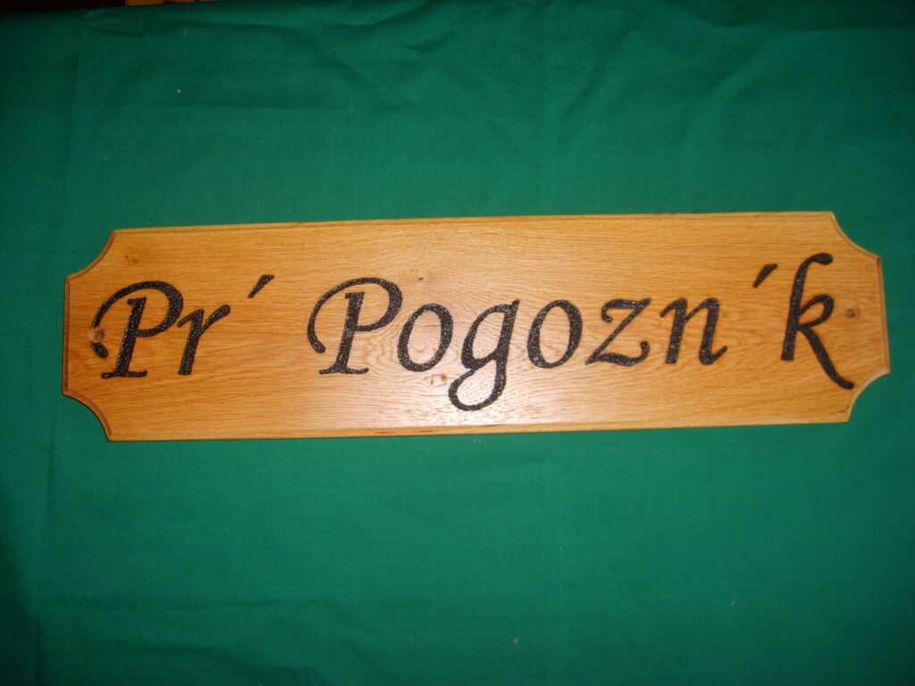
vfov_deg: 40.7
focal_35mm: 35
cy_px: 343
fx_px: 925
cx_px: 458
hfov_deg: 52.6
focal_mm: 5.8
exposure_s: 1/45
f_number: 2.8
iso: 100
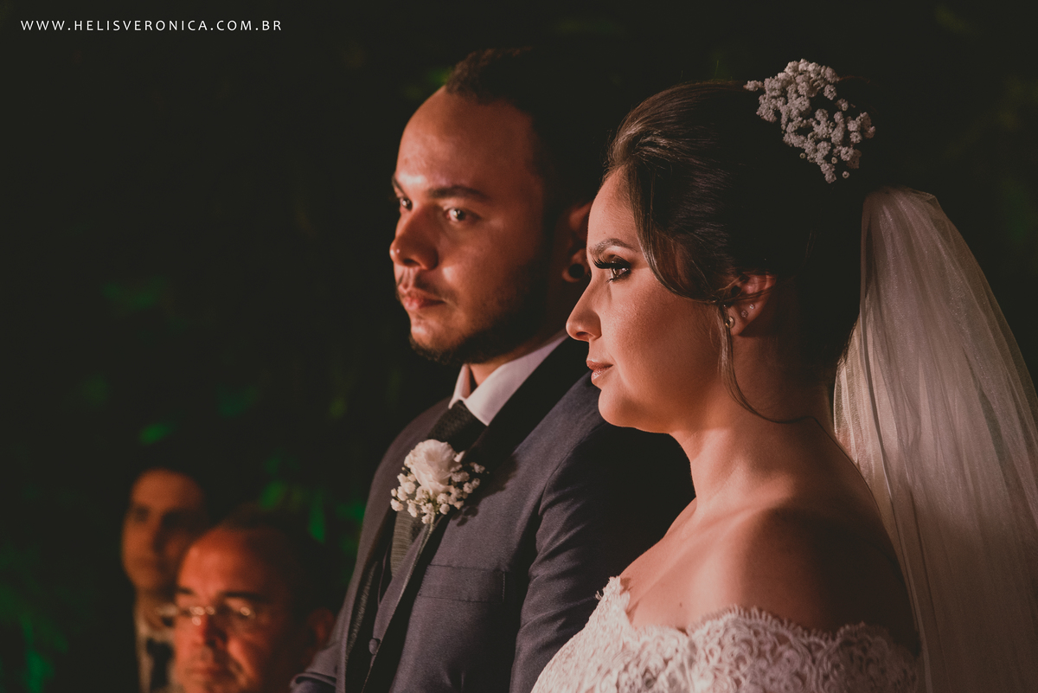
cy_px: 346
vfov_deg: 11.4
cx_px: 519
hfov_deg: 17.1
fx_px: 3461
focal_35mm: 120
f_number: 5.6
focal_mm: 120
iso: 2500
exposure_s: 1/200
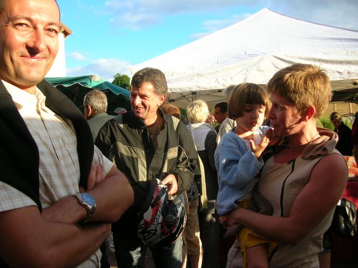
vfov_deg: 40.7
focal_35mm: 35
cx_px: 179
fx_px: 362
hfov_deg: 52.6
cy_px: 134
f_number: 2.8
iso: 50
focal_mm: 5.8
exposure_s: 1/272
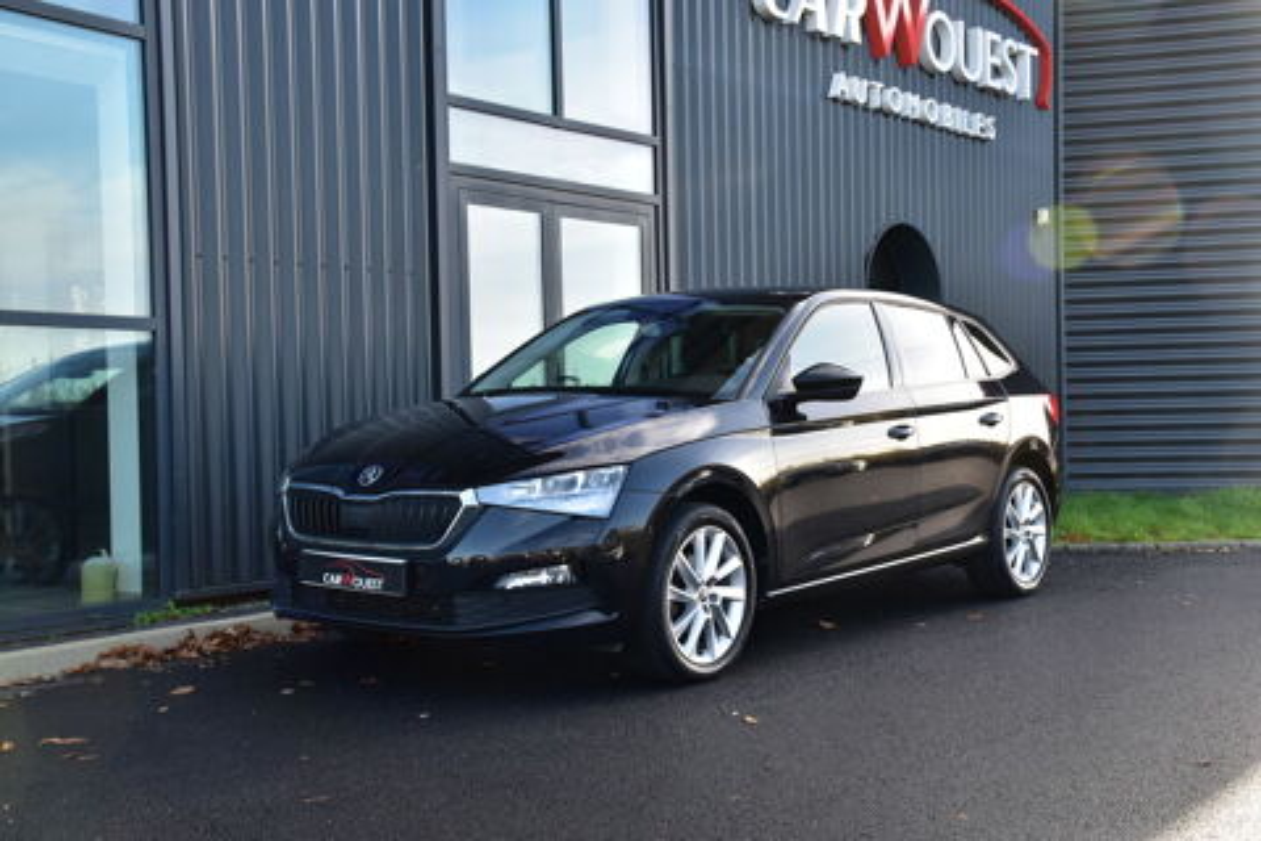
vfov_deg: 29.9
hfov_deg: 43.6
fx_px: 1576
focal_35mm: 45
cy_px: 420
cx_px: 630
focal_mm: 30
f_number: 9
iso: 400
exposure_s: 1/100
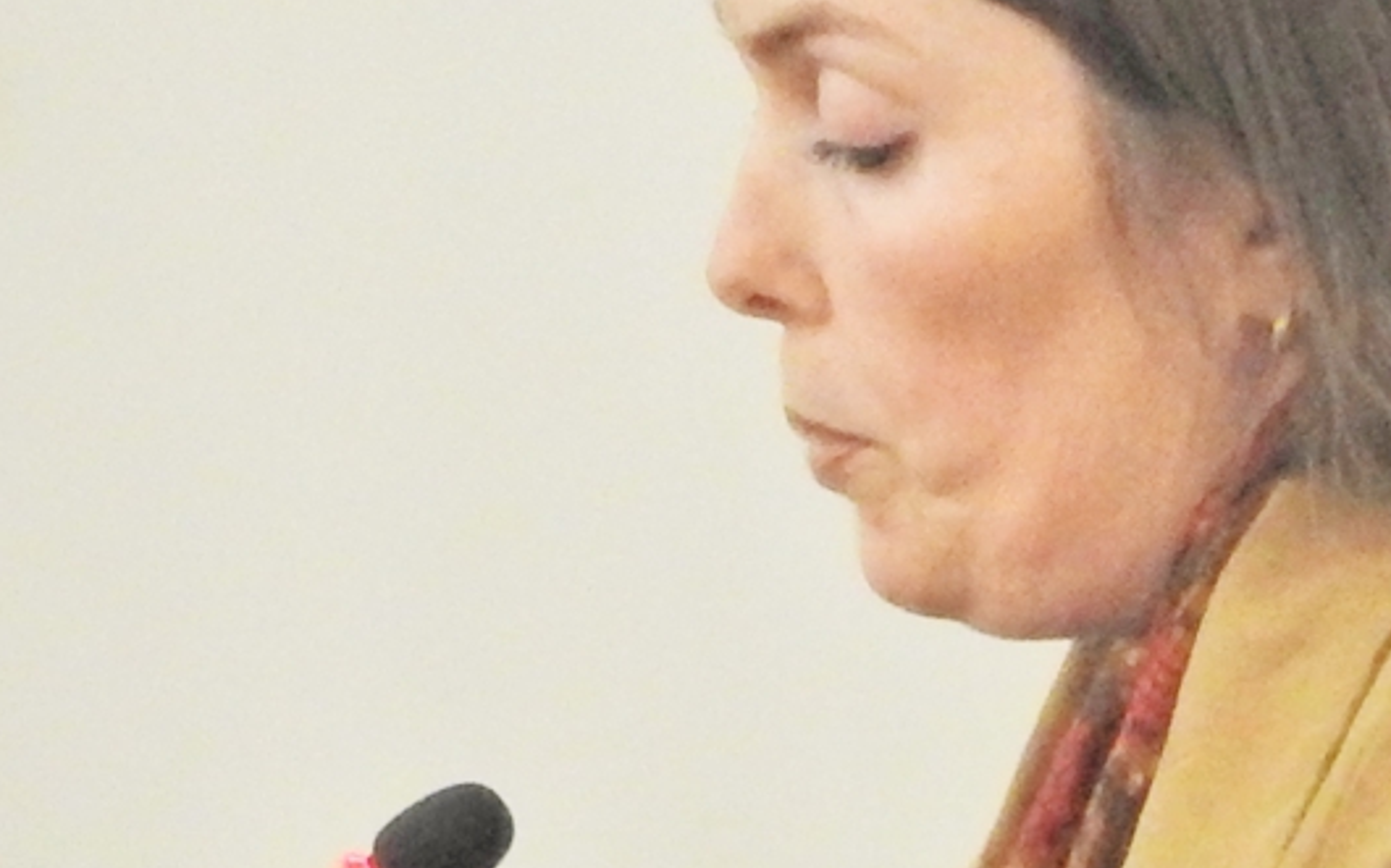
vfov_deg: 1.6
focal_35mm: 803
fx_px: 30435
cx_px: 2299
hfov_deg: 2.6
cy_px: 1663
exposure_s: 1/15
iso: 800
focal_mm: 30.5
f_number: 5.2
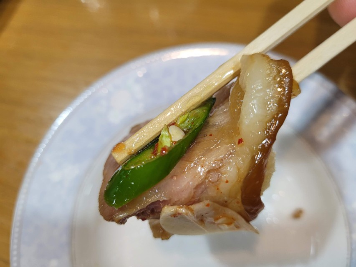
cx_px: 178
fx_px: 267
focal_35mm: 26
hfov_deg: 67.3
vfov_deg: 53.1
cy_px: 134
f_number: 1.8
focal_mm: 5.4
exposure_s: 1/120
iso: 160
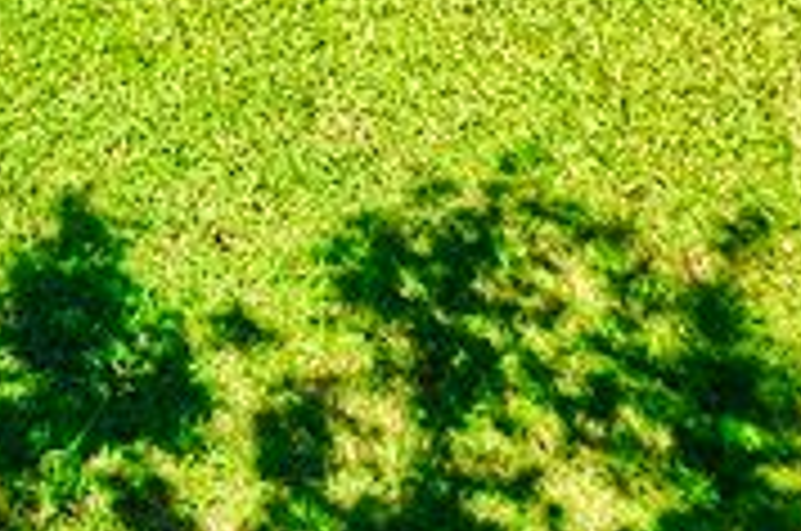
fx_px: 1355
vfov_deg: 17.0
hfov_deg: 28.5
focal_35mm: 61
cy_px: -504
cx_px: -169
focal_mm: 10
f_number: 8
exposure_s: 1/250
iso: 100
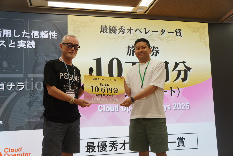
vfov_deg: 36.9
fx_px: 233
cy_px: 78
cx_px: 116
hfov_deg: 53.1
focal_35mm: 36
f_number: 4
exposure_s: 1/40
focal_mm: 24
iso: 100
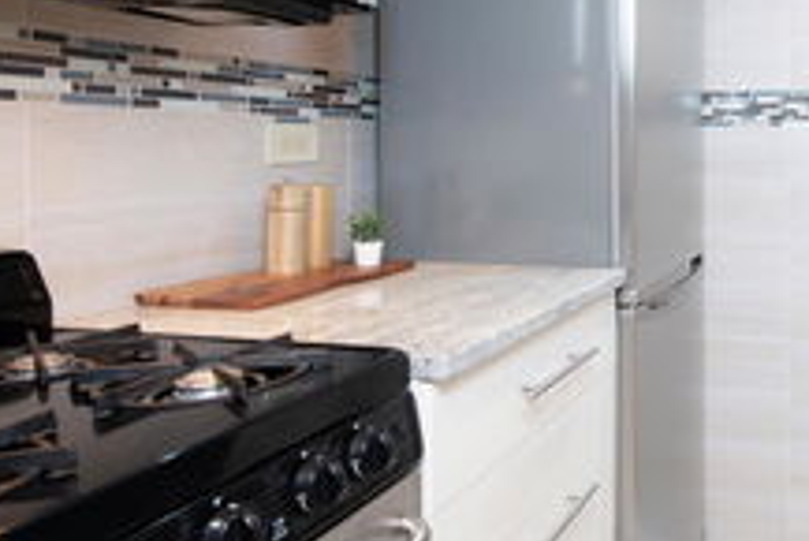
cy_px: 160
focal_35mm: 31
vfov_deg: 41.6
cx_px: 761
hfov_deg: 51.5
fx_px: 697
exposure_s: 1
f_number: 11
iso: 250
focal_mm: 14
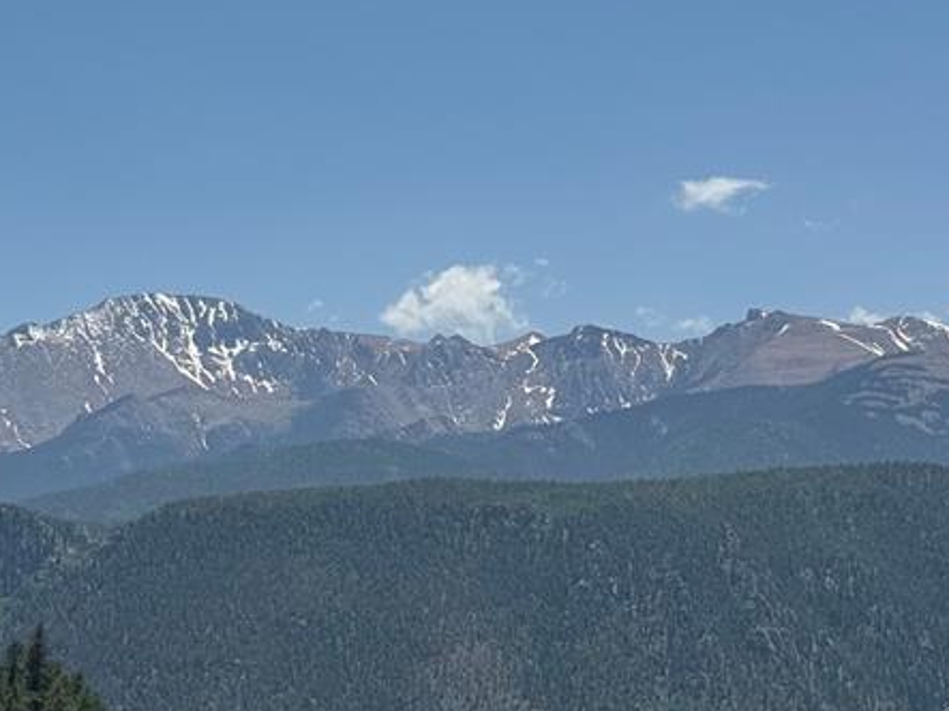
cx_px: 531
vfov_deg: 13.3
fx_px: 3042
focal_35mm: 111
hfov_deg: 17.7
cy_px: 284
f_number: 1.78
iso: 64
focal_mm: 6.76
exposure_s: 1/7937
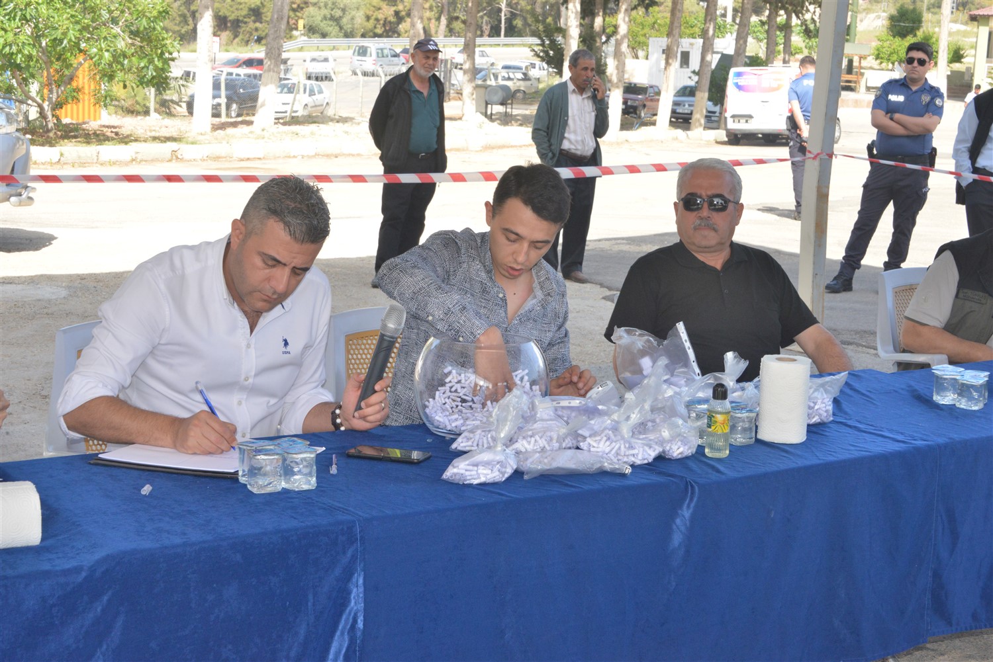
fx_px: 1711
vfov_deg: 21.9
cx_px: 496
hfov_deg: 32.4
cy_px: 331
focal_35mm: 62
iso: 2000
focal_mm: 62
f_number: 18
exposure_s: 1/250
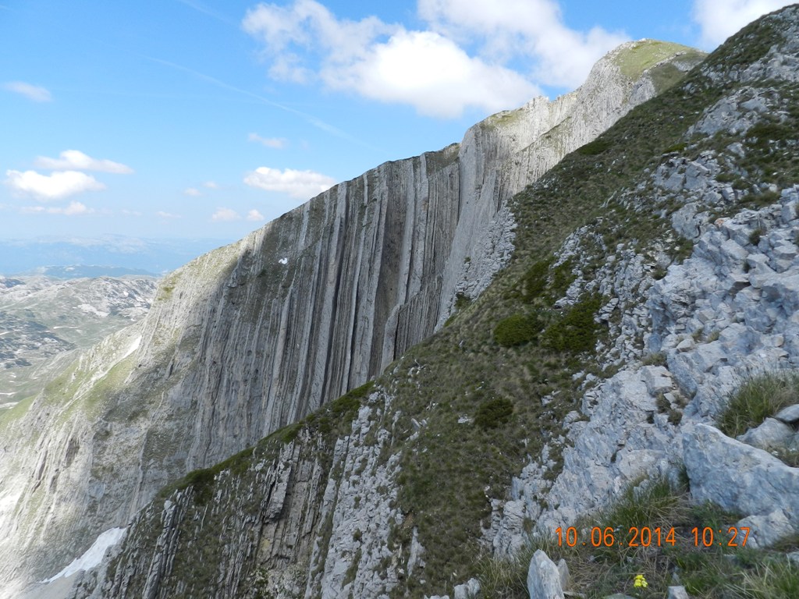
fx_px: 531
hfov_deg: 73.9
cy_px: 300
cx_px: 400
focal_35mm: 23
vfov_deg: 58.9
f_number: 4
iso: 160
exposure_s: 1/800
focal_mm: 4
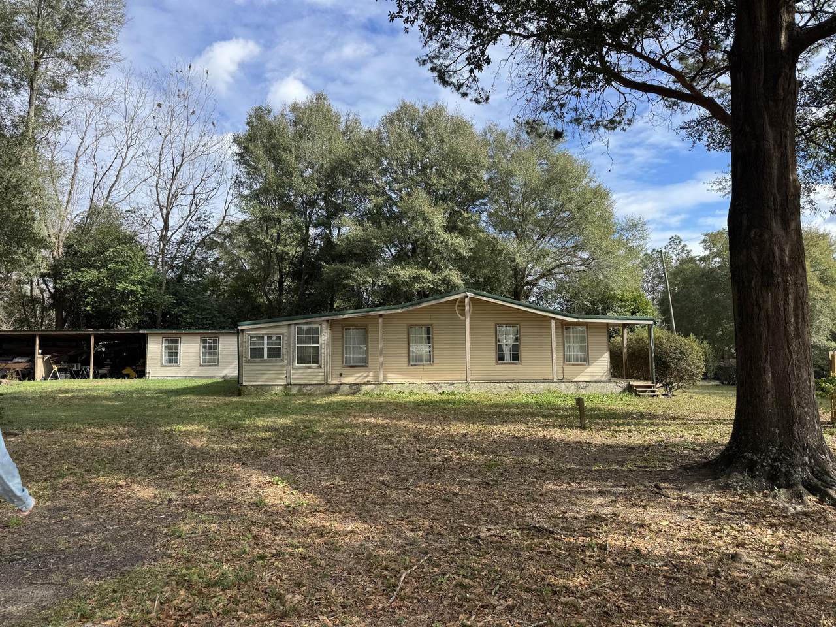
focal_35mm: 24
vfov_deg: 56.8
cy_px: 314
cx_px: 418
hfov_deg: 71.6
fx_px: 580
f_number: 1.78
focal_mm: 6.76
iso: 80
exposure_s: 1/2252
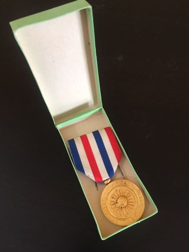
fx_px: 211
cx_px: 94
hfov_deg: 48.2
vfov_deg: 61.7
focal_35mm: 29
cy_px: 126
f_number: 2.2
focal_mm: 4.15
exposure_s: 1/33
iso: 80
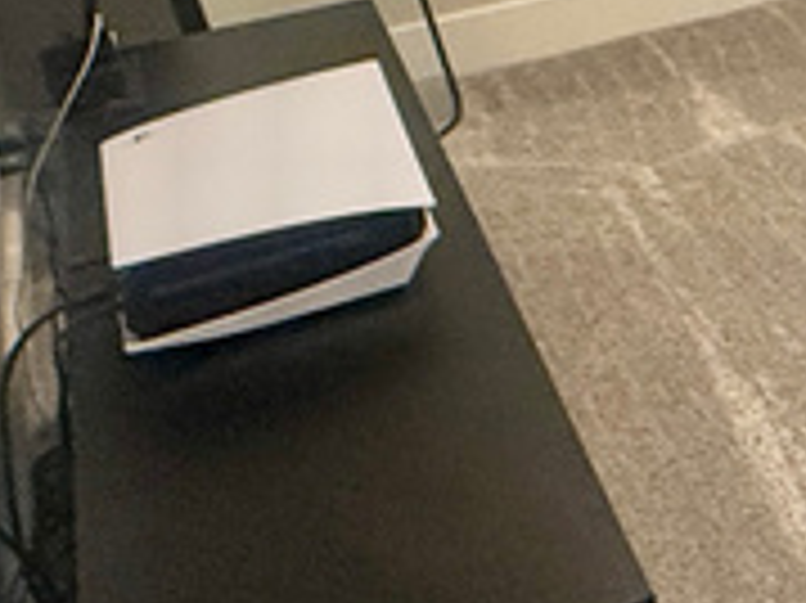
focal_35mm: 80
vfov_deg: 16.2
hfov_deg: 17.4
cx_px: 1617
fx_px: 1861
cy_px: -396
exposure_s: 1/120
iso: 320
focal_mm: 2.22
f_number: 2.2
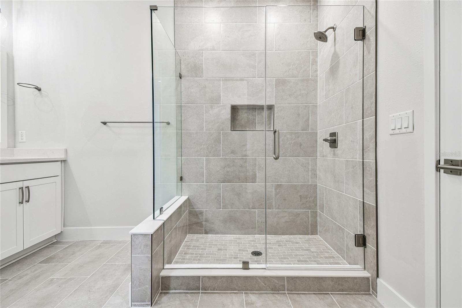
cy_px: 154
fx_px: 192
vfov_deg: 77.3
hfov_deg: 100.4
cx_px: 231
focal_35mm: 15
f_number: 7.1
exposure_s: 1/8
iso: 100
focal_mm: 10
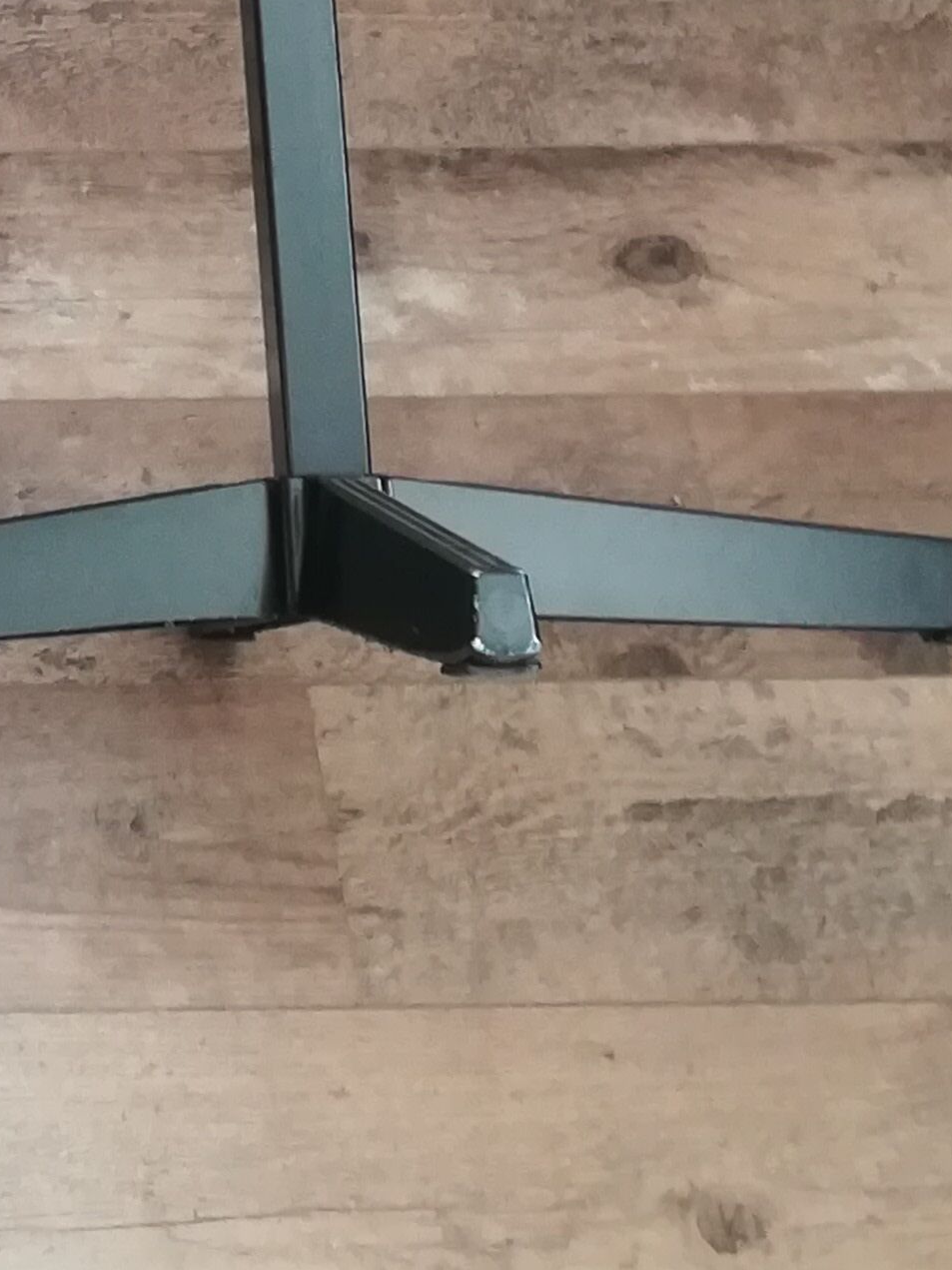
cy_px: -392
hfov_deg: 13.6
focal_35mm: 103
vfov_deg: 17.8
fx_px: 3778
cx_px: -409
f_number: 2.2
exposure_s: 1/33.3
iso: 250
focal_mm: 3.83
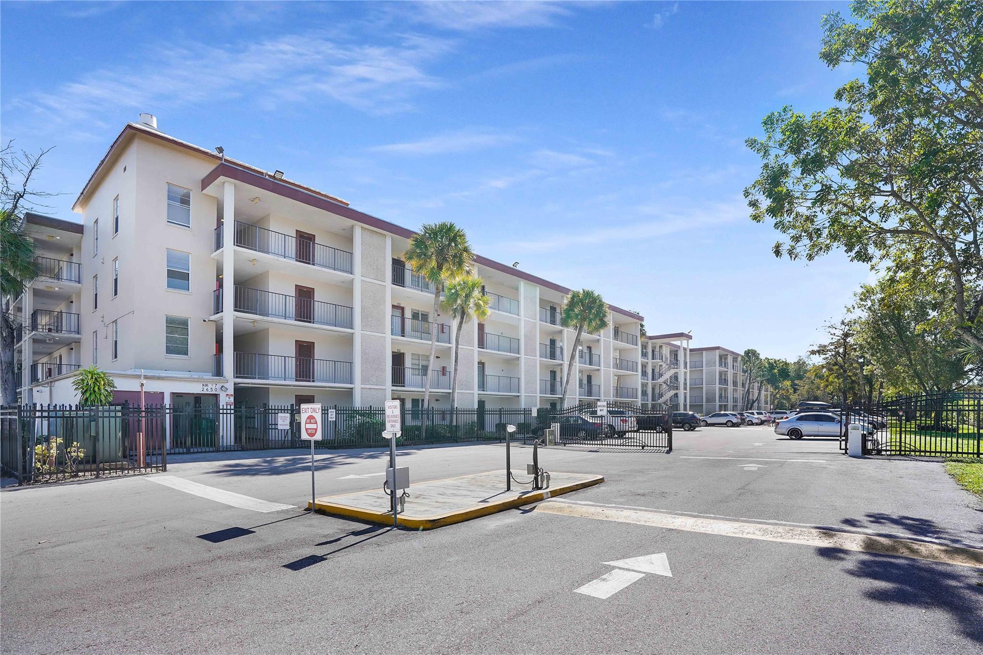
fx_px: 437
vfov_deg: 73.7
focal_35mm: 16
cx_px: 492
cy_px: 328
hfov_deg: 96.7
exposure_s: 1/400
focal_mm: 16
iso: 100
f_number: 5
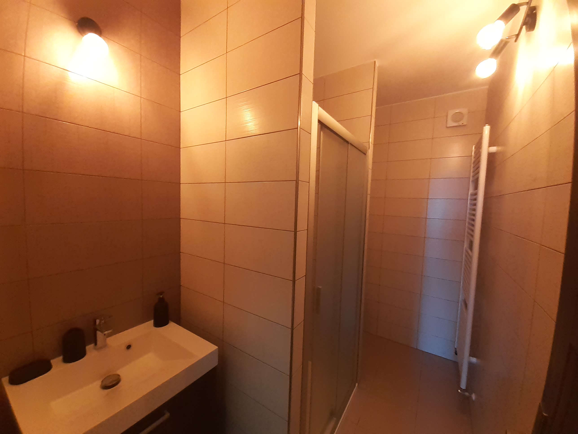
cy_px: 217
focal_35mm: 13
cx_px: 289
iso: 160
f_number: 2.2
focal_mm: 1.13
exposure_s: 1/25
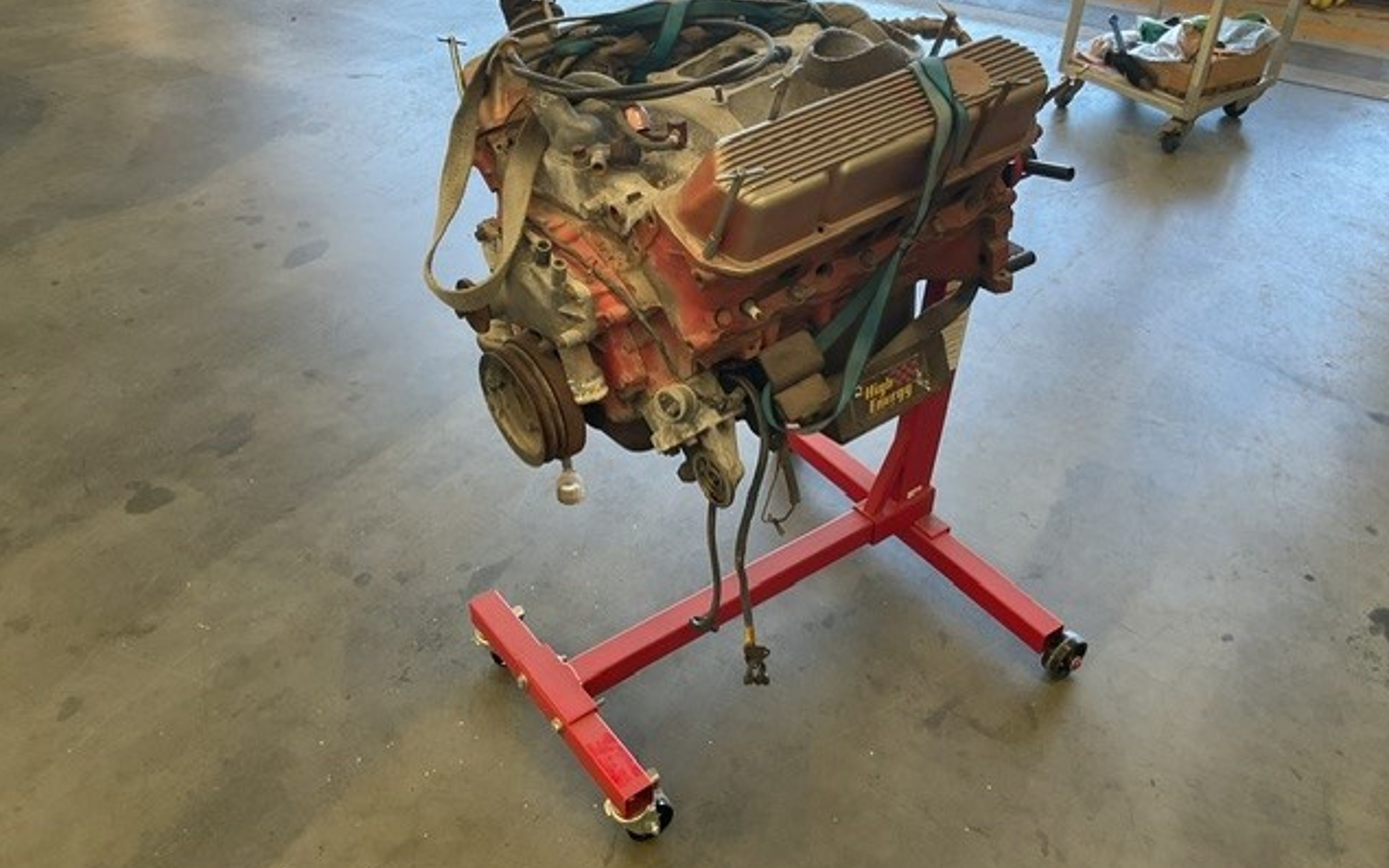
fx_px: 1174
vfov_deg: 40.6
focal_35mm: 31
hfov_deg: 61.2
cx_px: 698
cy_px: 407
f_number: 1.8
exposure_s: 1/100
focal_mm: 3
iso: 40
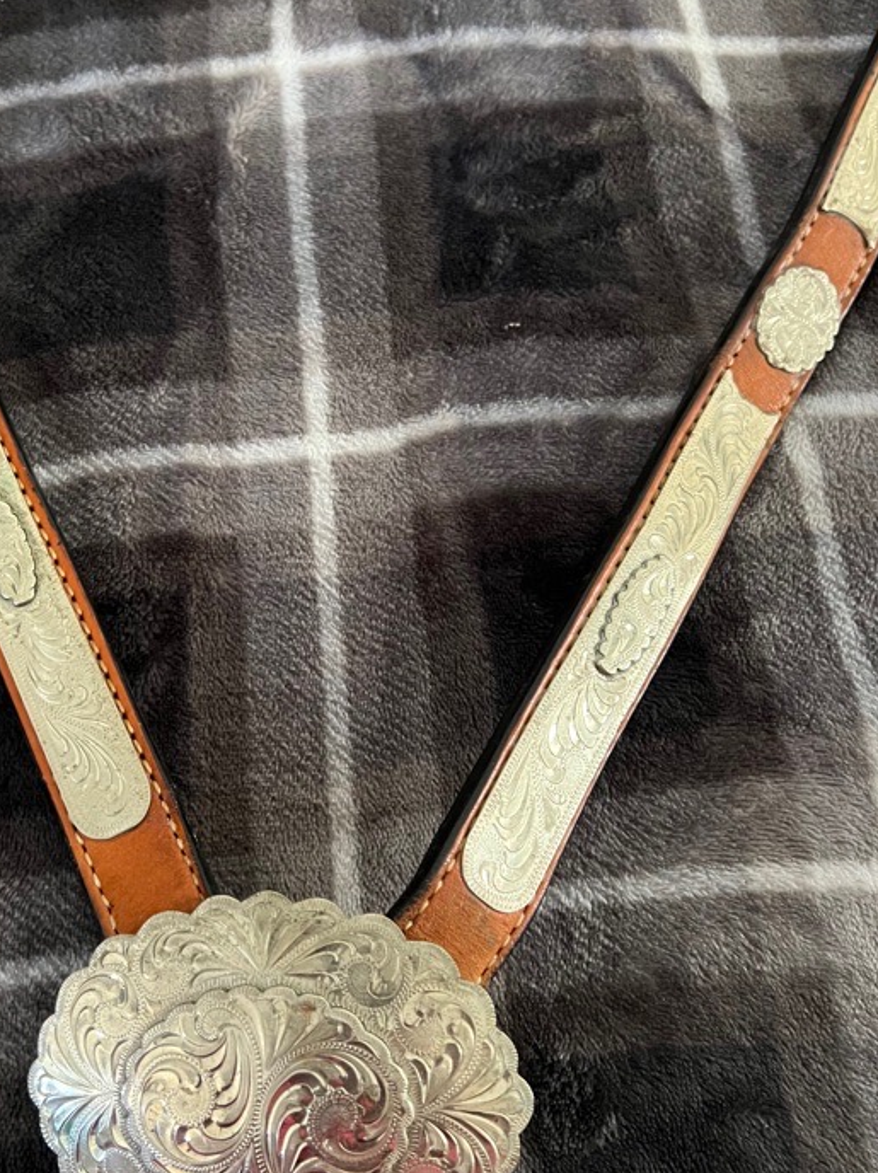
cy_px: 590
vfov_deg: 54.0
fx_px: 1151
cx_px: 348
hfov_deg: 41.5
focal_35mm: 34
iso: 500
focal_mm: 5.7
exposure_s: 1/49
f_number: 1.5
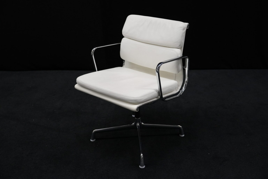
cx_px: 134
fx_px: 290
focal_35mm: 39
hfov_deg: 49.6
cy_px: 90
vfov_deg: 34.2
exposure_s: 1/160
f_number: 4
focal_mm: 39
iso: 3200
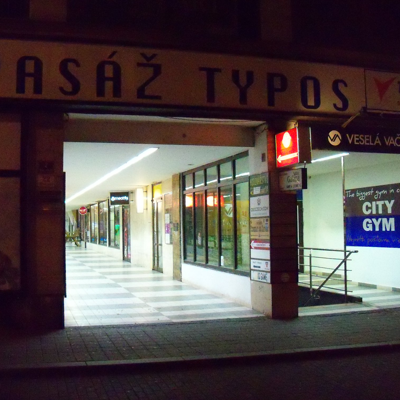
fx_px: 549
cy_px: 199
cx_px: 199
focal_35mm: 42
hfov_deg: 40.0
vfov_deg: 40.0
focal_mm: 6.2
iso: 1600
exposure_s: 1/30
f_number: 3.5
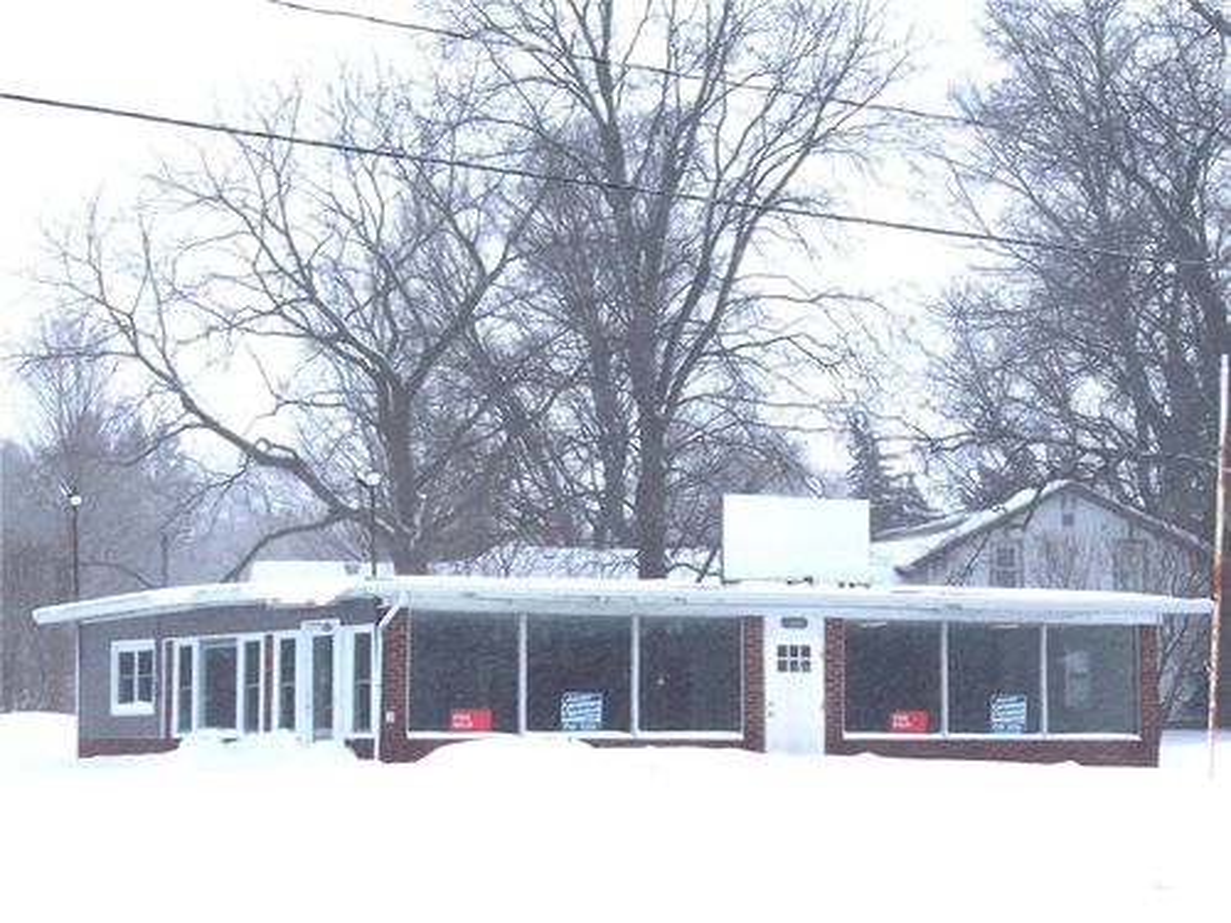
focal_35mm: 114
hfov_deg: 17.3
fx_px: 4054
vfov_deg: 13.0
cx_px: 616
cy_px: 462
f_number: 6.7
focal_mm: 17.6
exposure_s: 1/250
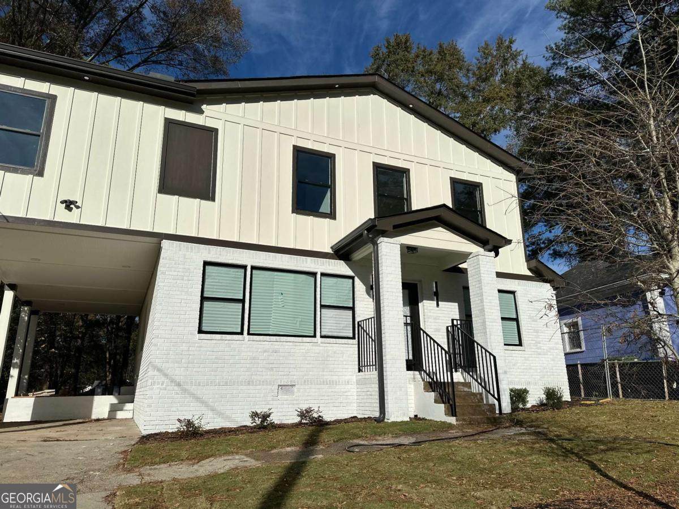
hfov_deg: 71.6
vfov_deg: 56.8
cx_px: 340
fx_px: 471
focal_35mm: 24
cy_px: 254
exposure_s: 1/15625
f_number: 1.78
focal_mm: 6.86
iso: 80
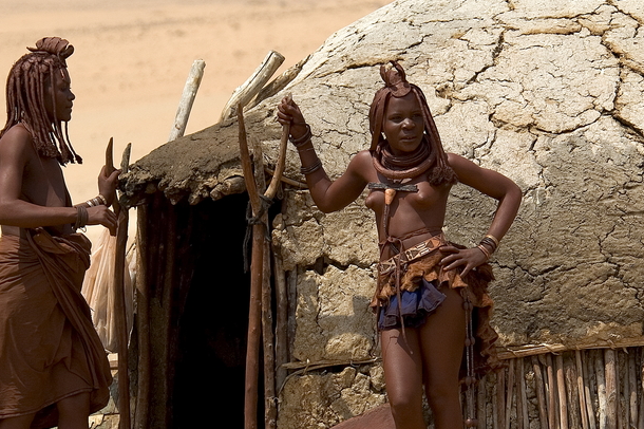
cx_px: 223
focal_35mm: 418
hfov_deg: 4.9
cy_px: 288
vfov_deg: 3.3
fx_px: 7473
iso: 200
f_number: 6.3
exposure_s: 1/640
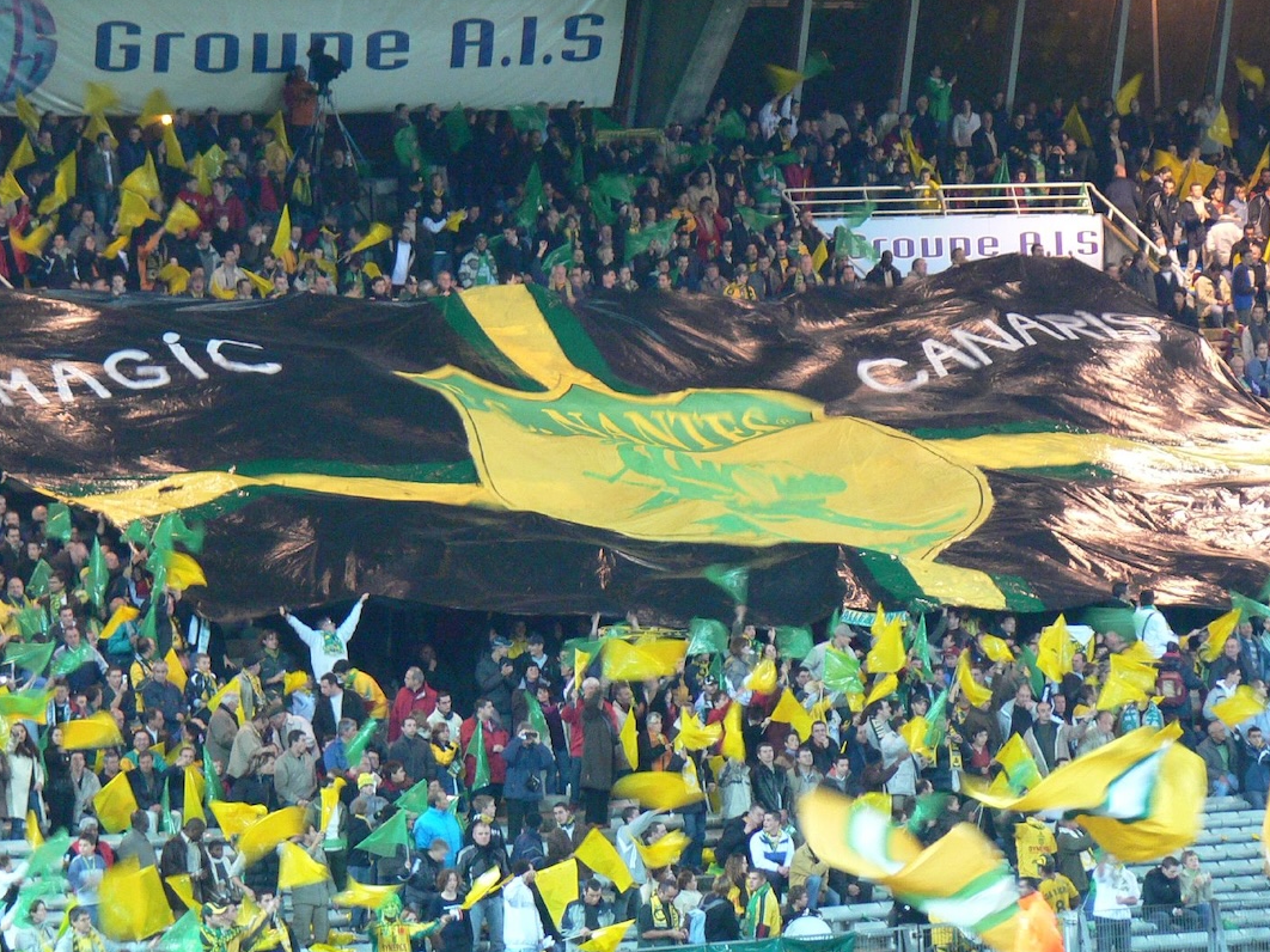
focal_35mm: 217
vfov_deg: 6.8
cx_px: 647
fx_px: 7960
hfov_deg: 9.1
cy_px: 492
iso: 200
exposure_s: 1/13
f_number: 3.6
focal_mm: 32
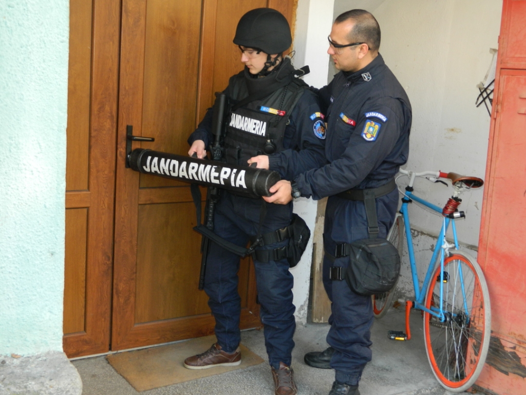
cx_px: 263
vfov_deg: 30.9
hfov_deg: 40.4
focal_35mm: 47
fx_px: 714
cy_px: 198
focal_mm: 8.4
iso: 110
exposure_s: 1/30
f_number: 3.6
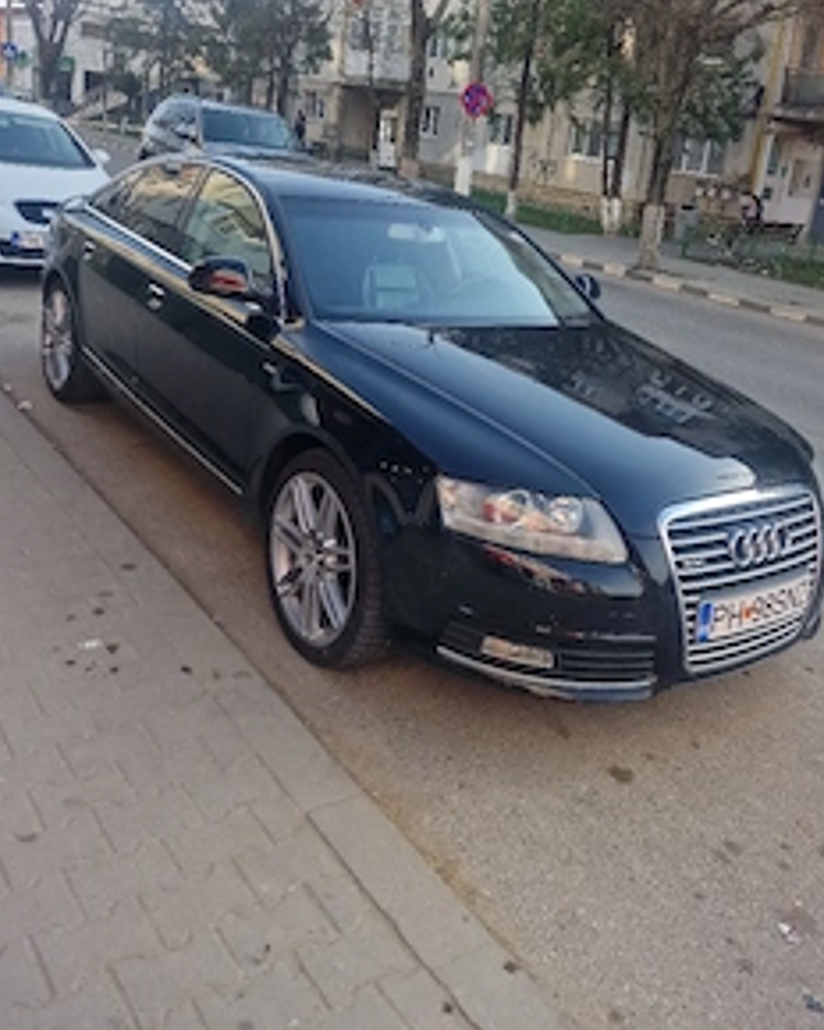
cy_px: 355
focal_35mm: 31
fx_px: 945
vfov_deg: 56.1
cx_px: 487
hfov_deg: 46.9
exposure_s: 1/312
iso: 50
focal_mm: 6.4
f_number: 1.8
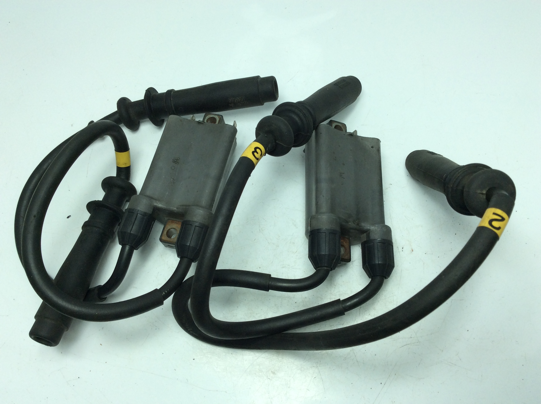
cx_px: 270
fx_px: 499
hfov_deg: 56.9
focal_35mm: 32
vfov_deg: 44.1
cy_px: 202
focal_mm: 3.3
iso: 32
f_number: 2.4
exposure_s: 1/336
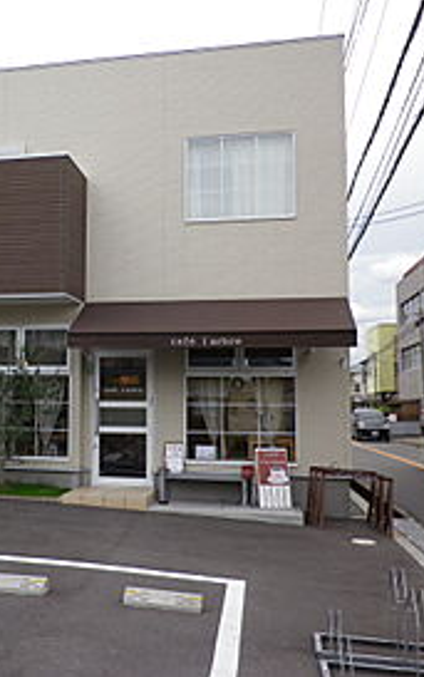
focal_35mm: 40
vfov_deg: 49.3
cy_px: 337
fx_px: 738
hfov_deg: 31.2
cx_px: 79
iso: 80
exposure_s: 1/200
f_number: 3.2
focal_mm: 5
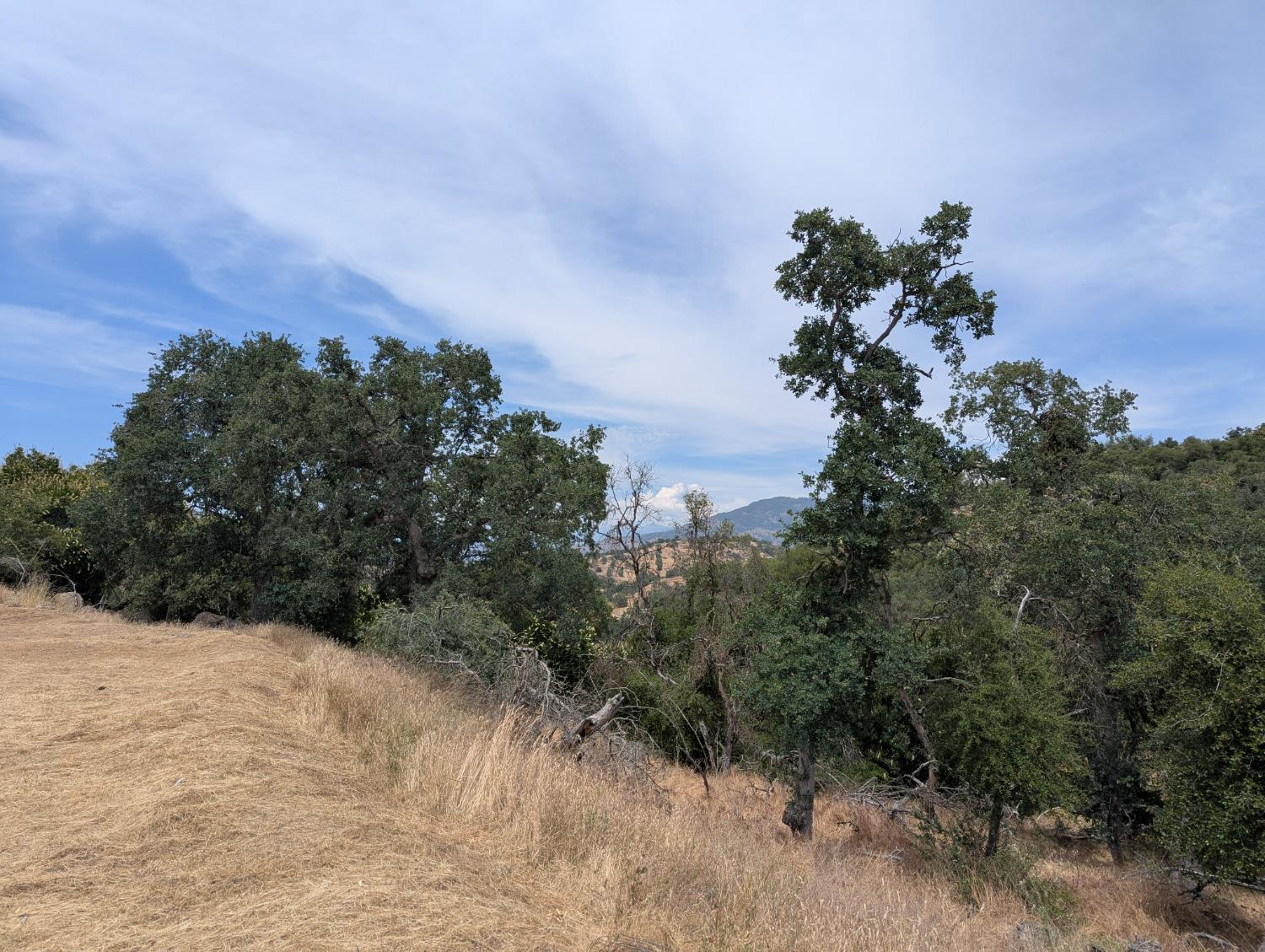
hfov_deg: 71.5
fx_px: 878
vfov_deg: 56.9
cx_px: 632
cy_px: 476
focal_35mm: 24
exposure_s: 1/2513
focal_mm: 6.81
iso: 48
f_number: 1.85
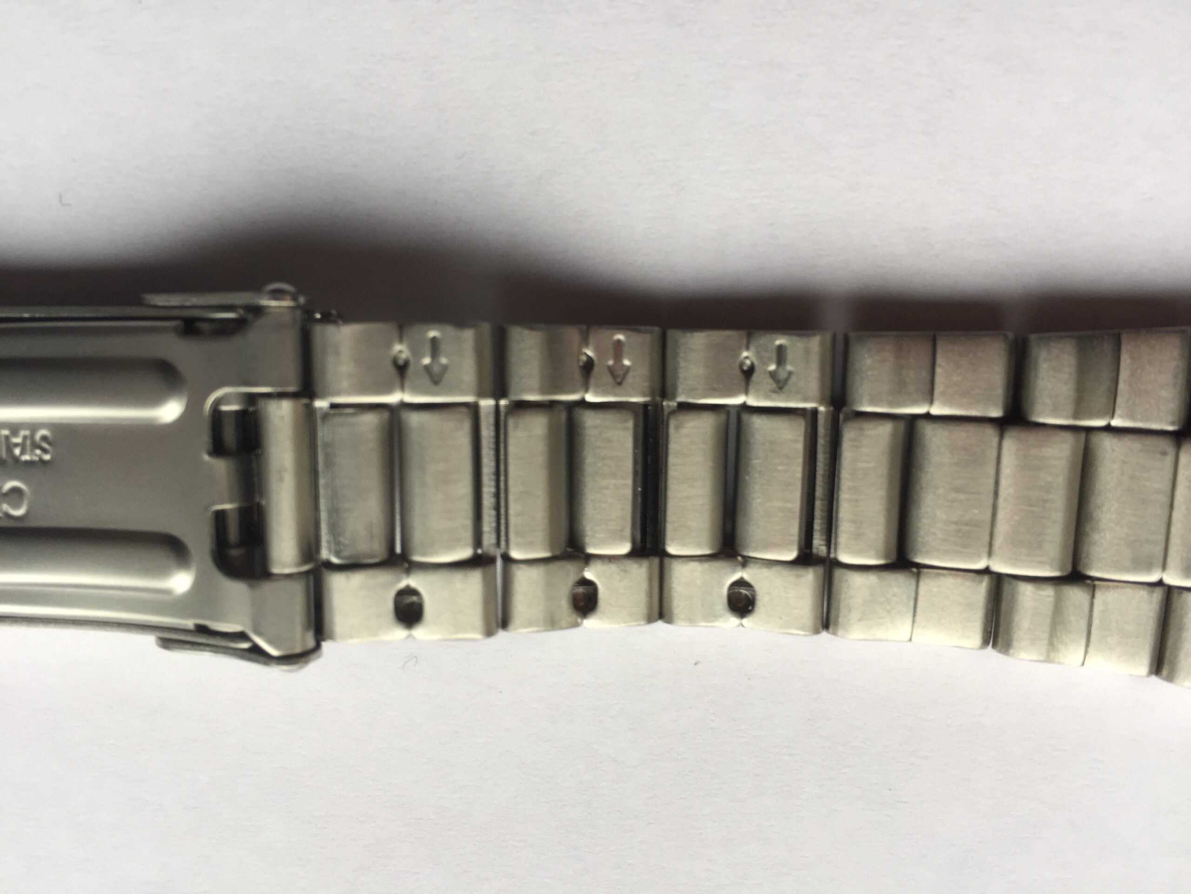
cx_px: 596
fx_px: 998
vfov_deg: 48.2
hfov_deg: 61.7
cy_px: 447
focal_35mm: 29
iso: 50
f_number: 2.2
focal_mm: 4.15
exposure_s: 1/100
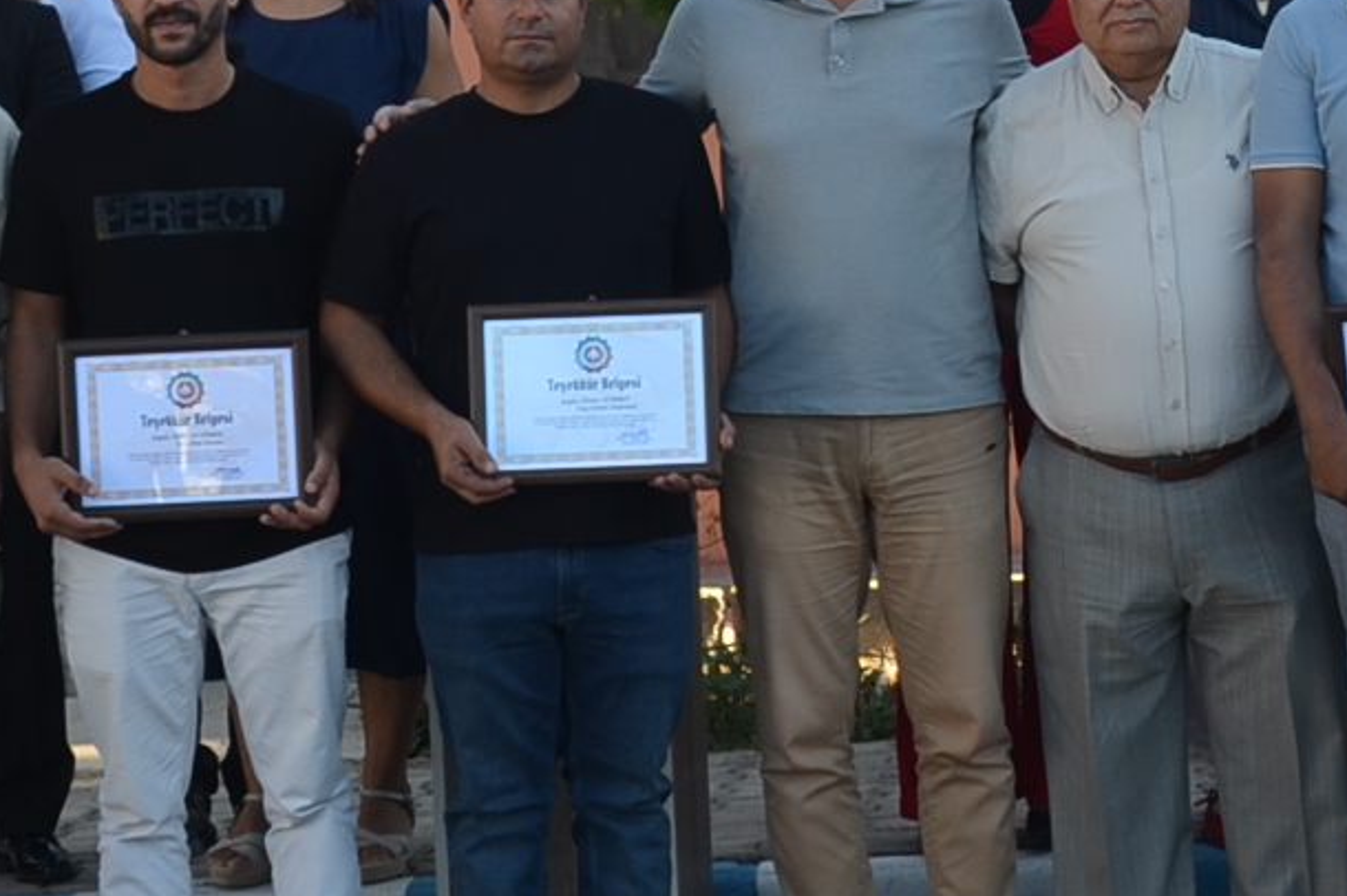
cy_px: 179
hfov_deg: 16.6
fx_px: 4525
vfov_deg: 11.3
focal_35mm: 121
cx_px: 1296
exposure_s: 1/200
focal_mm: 20
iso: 200
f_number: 7.1
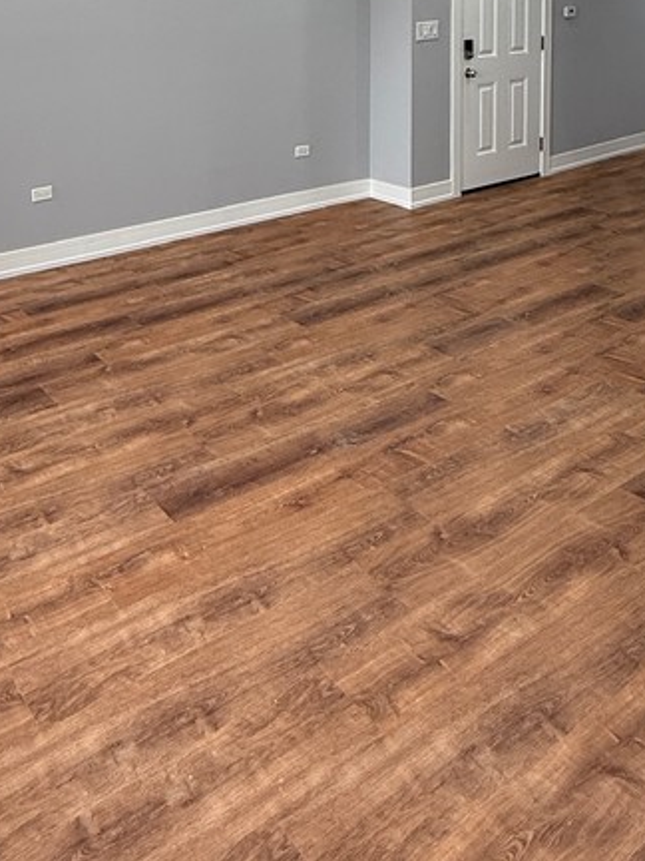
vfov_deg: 46.5
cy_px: 58
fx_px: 870
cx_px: 237
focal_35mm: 35
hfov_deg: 40.4
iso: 125
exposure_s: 1/120
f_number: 2.2
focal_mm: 2.22
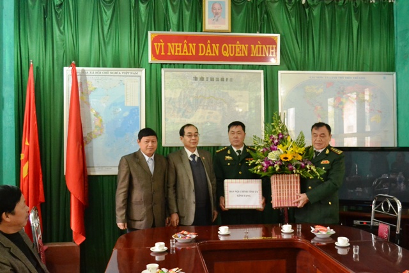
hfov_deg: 53.1
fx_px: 409
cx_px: 204
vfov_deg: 36.9
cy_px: 136
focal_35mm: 36
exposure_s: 1/60
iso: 3200
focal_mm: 24
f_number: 4
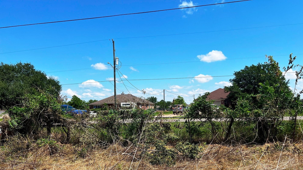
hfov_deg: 66.1
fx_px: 233
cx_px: 149
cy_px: 116
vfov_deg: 39.6
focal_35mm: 29
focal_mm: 5.7
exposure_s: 1/4115
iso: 50
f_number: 1.5
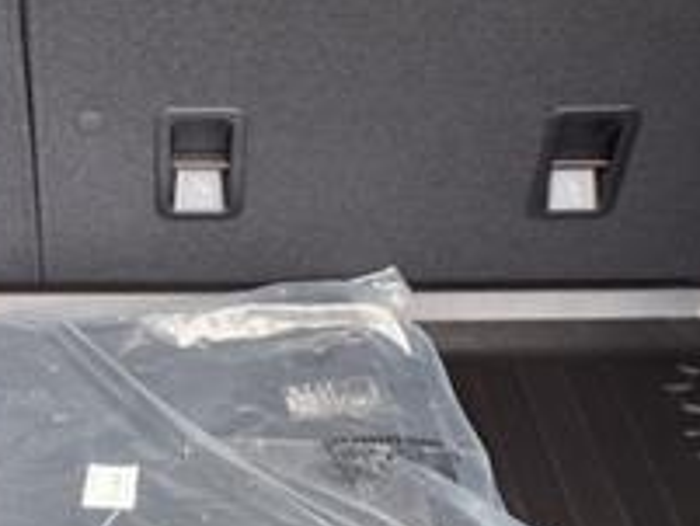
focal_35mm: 86
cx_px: 174
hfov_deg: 22.5
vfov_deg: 17.2
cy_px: 265
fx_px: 1740
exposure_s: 1/120
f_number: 1.9
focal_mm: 3.58
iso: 50
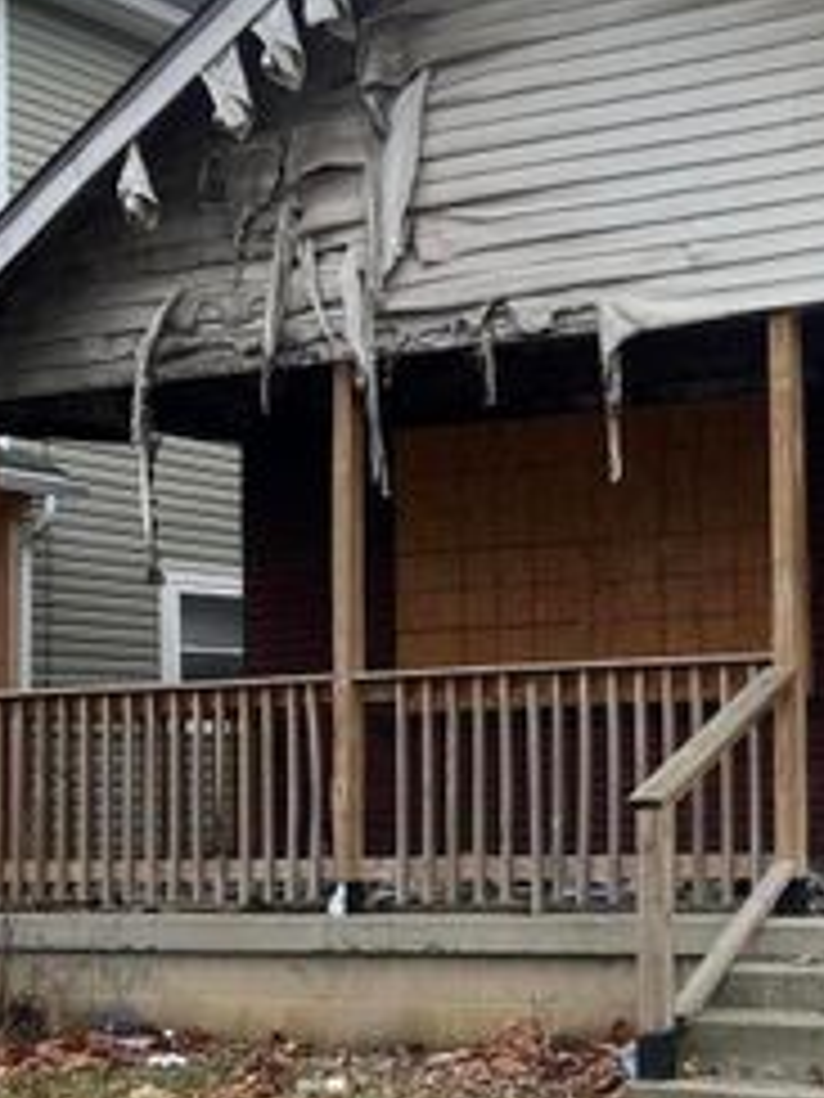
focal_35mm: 71
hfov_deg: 20.0
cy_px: 583
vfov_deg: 27.4
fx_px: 2253
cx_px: 856
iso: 50
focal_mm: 5.7
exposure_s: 1/1597
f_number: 1.5
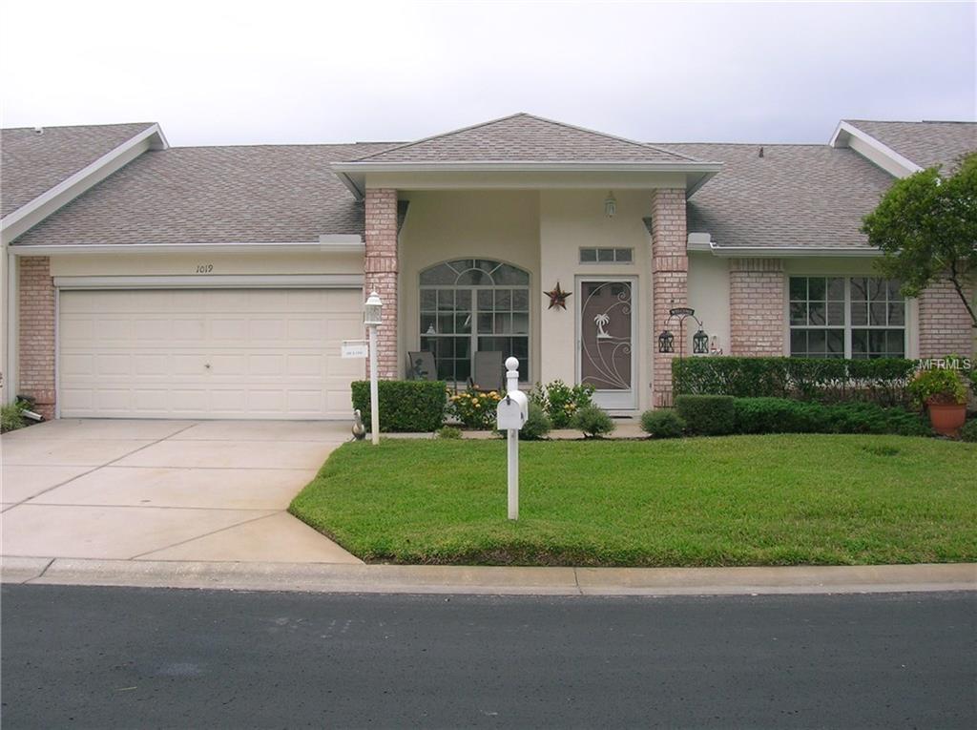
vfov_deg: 39.6
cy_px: 365
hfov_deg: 51.4
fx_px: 1015
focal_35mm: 36
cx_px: 488
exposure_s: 1/118
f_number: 4.9
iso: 50
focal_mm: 6
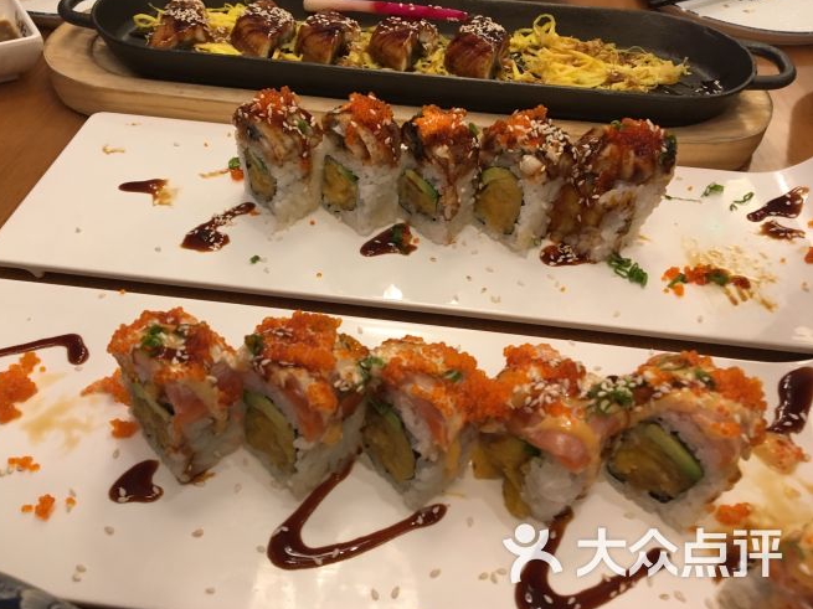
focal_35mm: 31
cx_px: 380
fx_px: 728
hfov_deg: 58.3
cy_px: 292
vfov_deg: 45.4
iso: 125
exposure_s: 1/33
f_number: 2.2
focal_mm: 4.15
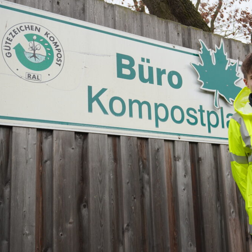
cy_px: 127
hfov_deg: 34.8
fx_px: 401
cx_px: 154
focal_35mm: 49
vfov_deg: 34.9
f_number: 4.5
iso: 640
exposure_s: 1/160
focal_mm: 25
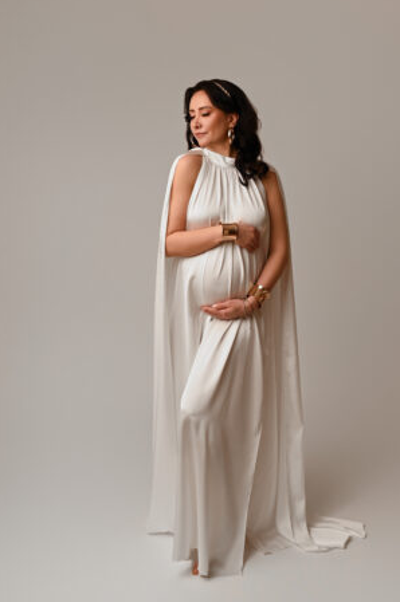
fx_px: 635
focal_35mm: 38
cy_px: 306
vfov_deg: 50.8
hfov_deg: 34.9
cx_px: 213
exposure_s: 1/125
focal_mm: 35
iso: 100
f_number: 2.2
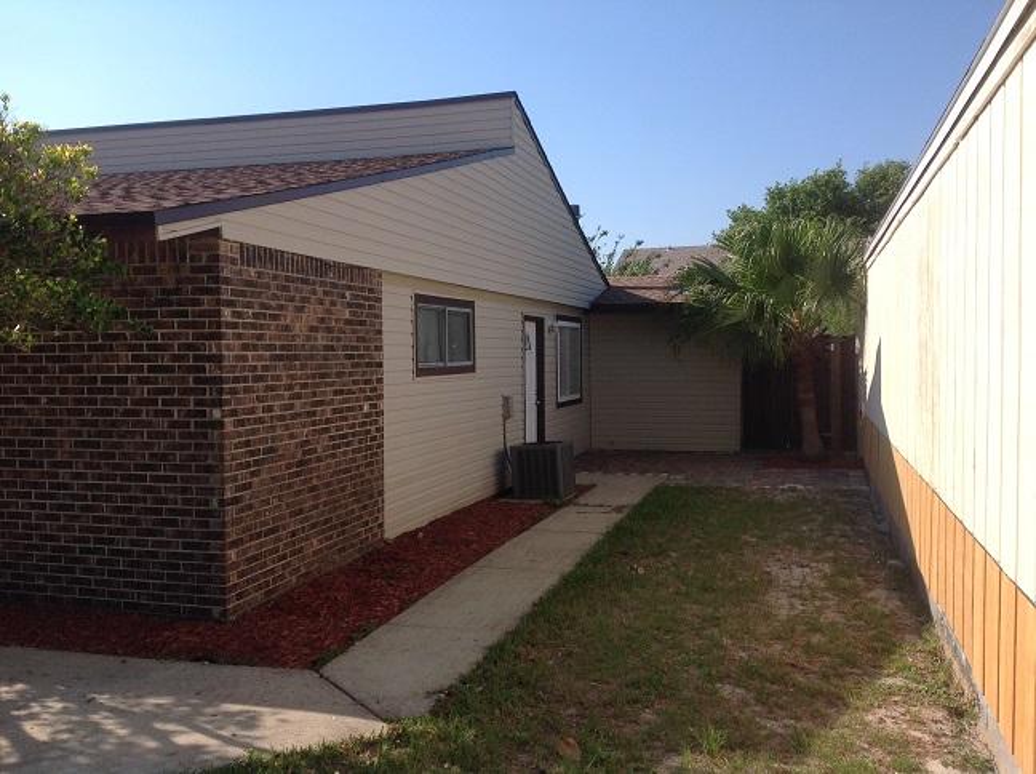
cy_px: 387
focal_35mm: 35
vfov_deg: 40.6
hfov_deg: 52.7
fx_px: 1046
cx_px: 518
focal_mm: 4.28
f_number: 2.4
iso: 50
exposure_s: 1/1439
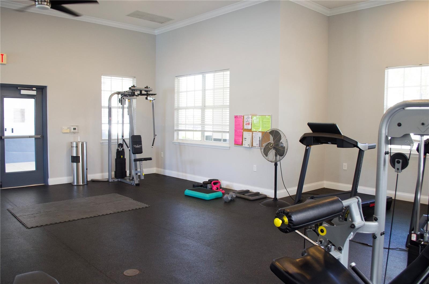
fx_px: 357
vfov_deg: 43.4
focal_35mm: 30
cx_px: 214
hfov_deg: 62.0
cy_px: 142
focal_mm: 20
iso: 400
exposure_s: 1/60
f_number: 4
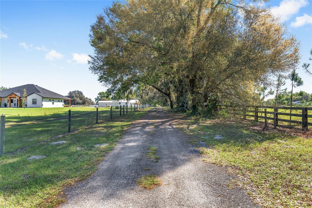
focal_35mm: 24
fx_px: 208
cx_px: 156
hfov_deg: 73.8
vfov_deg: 53.1
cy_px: 104
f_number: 8
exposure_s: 1/250
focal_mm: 24
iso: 320
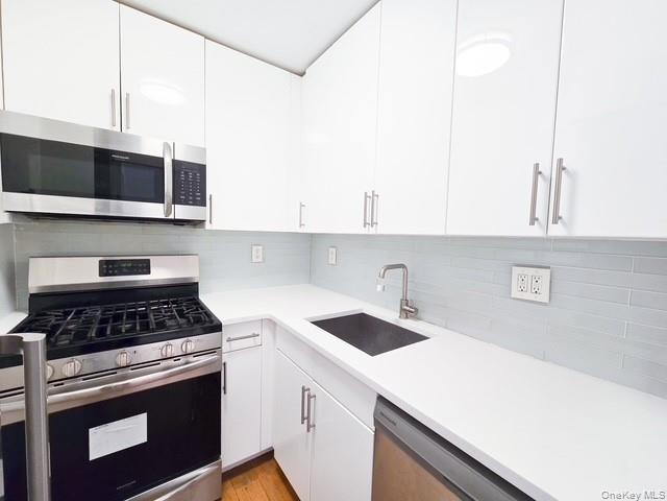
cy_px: 250
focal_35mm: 13
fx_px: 250
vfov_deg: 89.9
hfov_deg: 106.2
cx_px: 334
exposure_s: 1/60
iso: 160
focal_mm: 2.2
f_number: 2.2
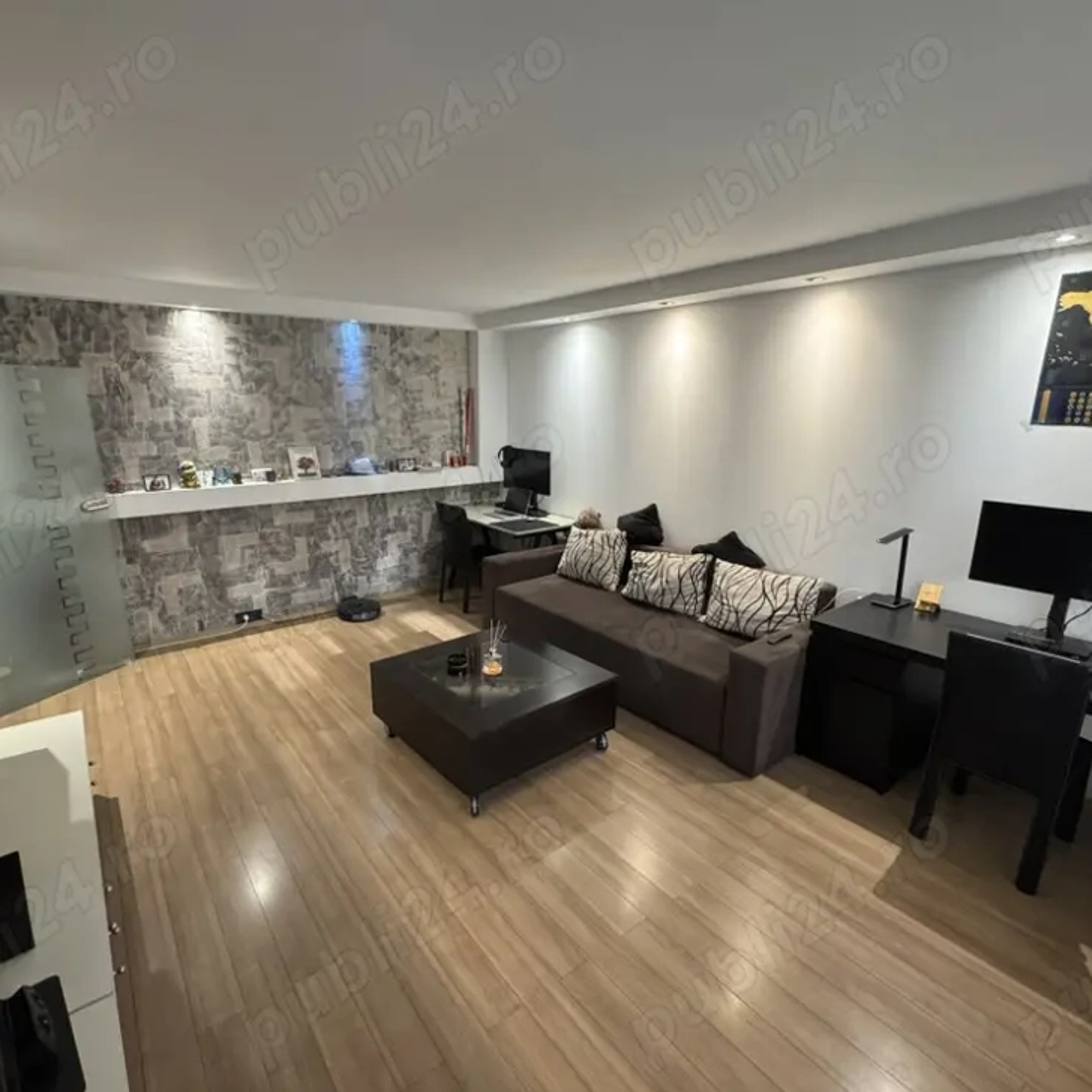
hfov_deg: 83.8
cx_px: 506
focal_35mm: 17
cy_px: 556
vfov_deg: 84.0
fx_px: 607
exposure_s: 1/50
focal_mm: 2.22
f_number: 2.2
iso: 250
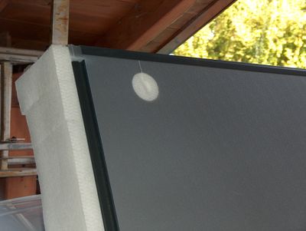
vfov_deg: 17.6
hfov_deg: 23.3
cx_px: 153
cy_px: 116
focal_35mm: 84
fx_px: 743
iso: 111
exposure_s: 1/125
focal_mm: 17.25
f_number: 2.9
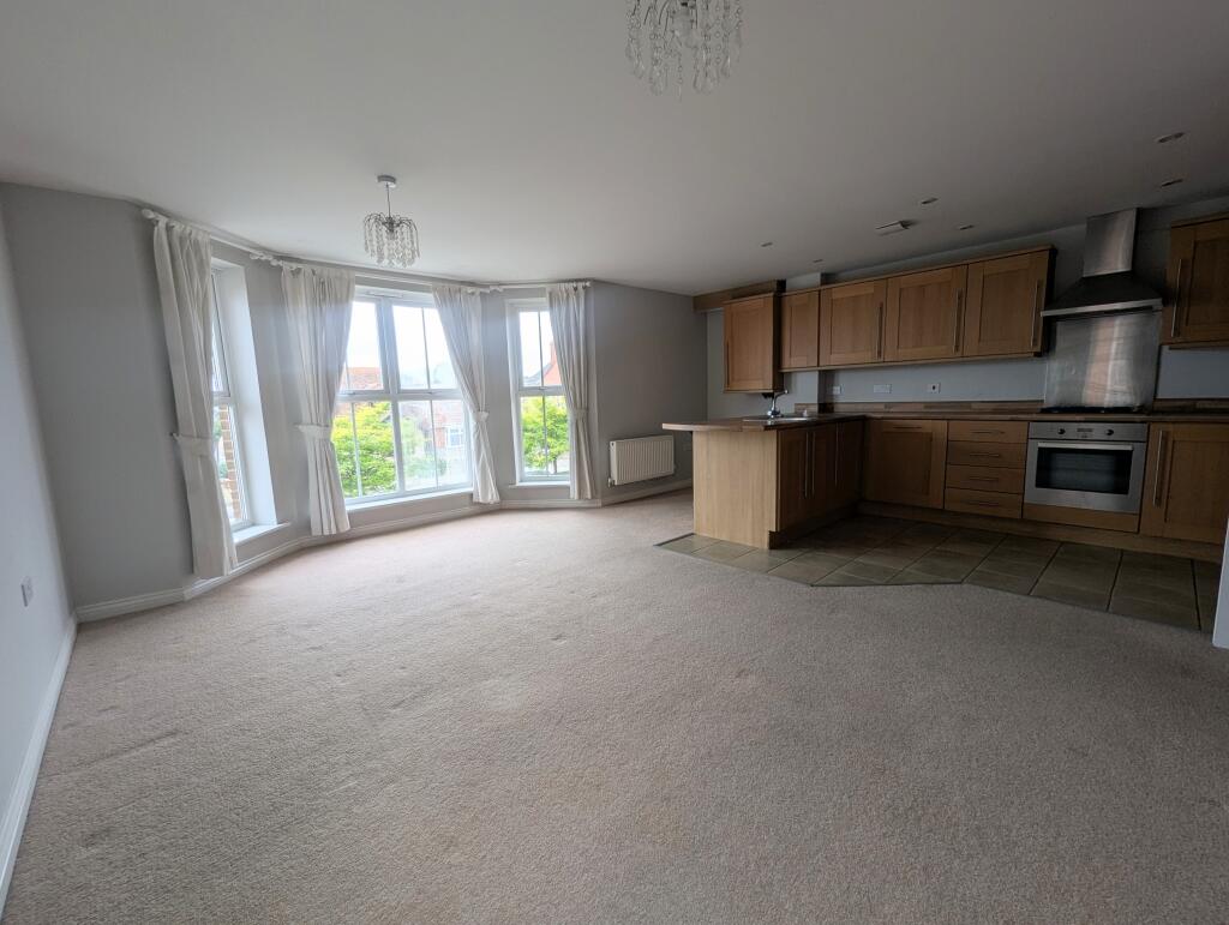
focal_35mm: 13
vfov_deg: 90.1
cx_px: 614
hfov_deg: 106.1
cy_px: 462
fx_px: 462
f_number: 2.2
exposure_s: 1/252
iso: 48
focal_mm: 1.95
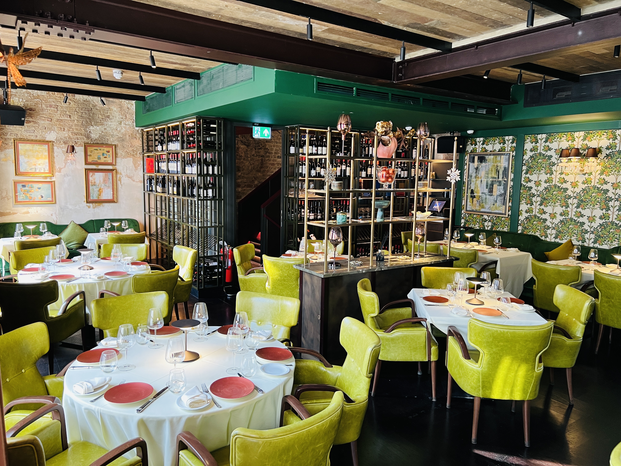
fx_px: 466
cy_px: 233
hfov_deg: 67.3
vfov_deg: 53.1
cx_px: 310
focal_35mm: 26
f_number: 1.5
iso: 160
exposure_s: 1/60
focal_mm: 5.7
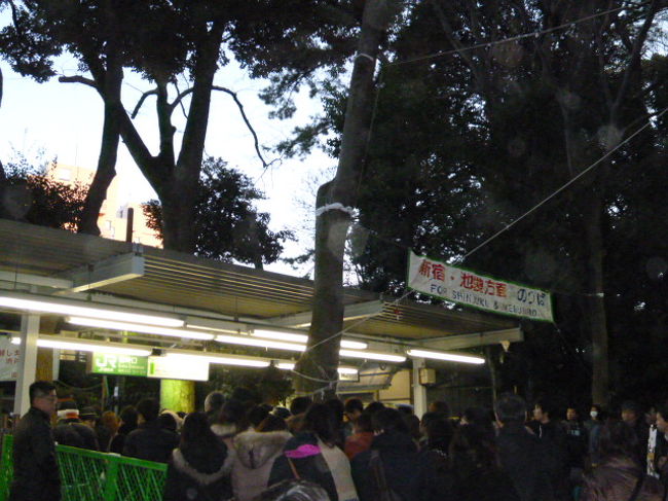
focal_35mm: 37
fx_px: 714
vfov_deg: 38.6
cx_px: 334
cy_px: 250
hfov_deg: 50.2
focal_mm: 6.5
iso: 800
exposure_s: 1/250
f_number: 3.1
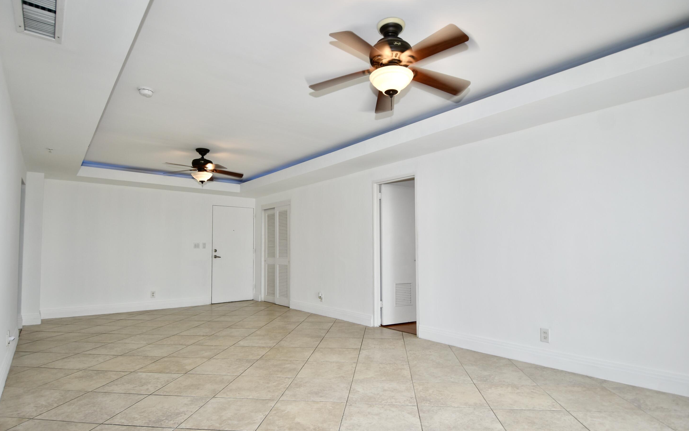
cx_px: 348
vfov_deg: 62.1
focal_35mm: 19
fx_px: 357
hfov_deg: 88.0
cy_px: 236
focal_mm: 12
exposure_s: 1/60
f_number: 4
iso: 100
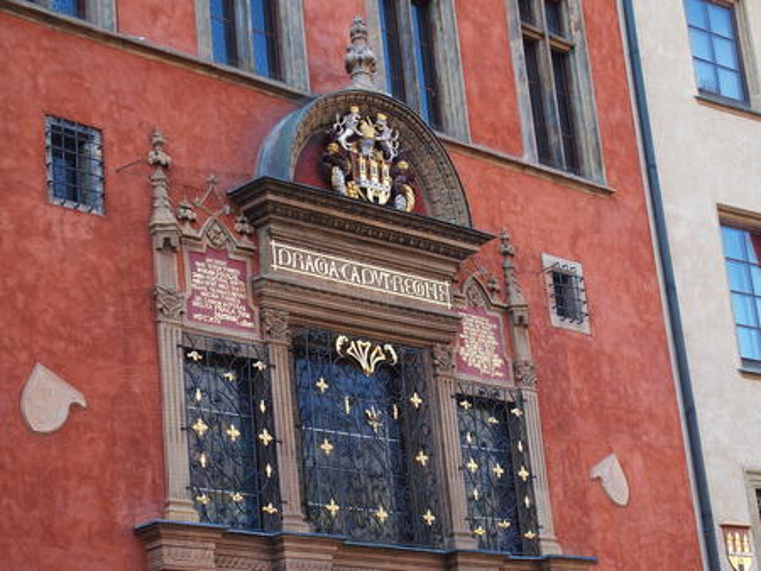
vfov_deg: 21.0
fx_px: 1540
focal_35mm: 70
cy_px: 286
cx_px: 380
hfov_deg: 27.8
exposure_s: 1/200
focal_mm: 14.5
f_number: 3.5
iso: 100
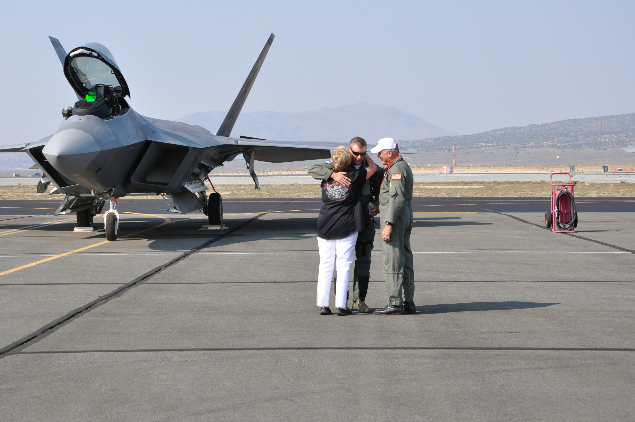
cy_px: 170
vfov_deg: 15.5
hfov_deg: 23.1
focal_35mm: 88
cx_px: 278
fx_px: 1550
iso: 200
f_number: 10
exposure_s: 1/400
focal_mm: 48
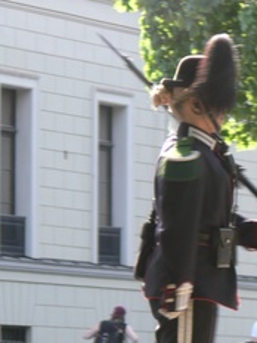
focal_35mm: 479
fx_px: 4742
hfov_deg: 3.1
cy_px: 213
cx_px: 202
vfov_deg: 4.1
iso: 80
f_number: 3.6
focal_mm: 39.5
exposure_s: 1/30
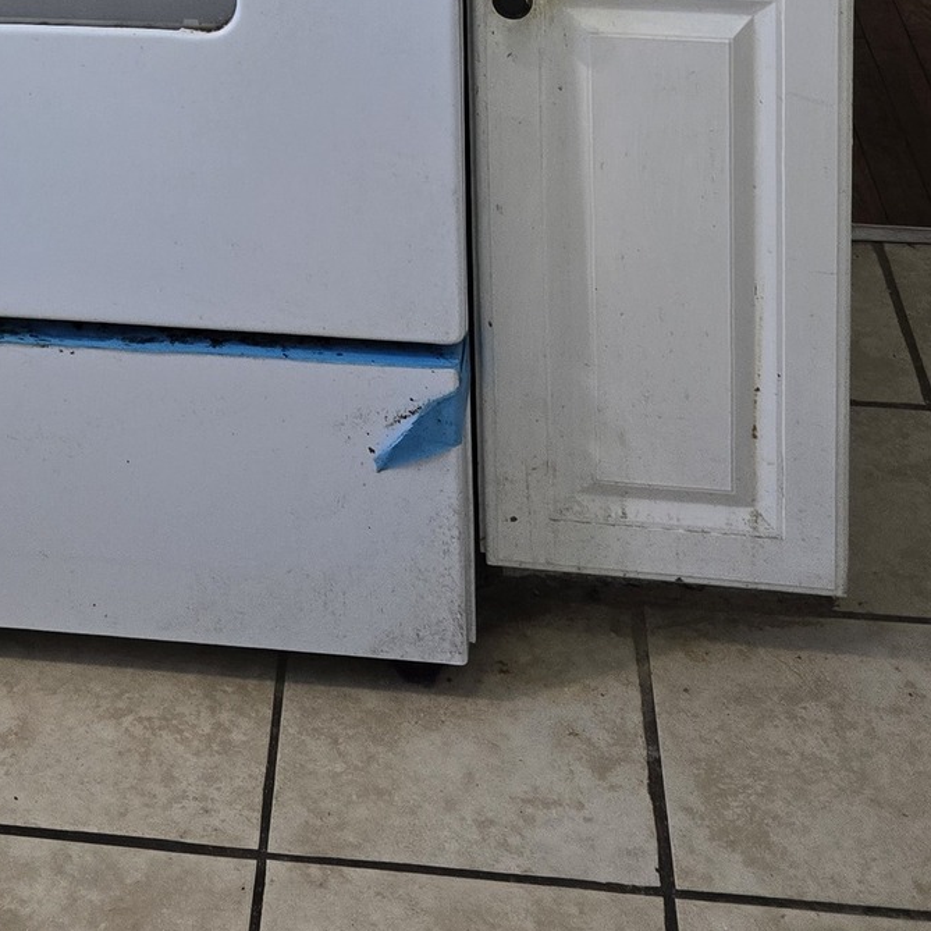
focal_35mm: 70
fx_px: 2130
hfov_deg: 24.0
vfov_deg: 20.1
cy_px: -576
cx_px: 107
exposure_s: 1/120
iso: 320
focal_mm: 6.3
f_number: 1.7
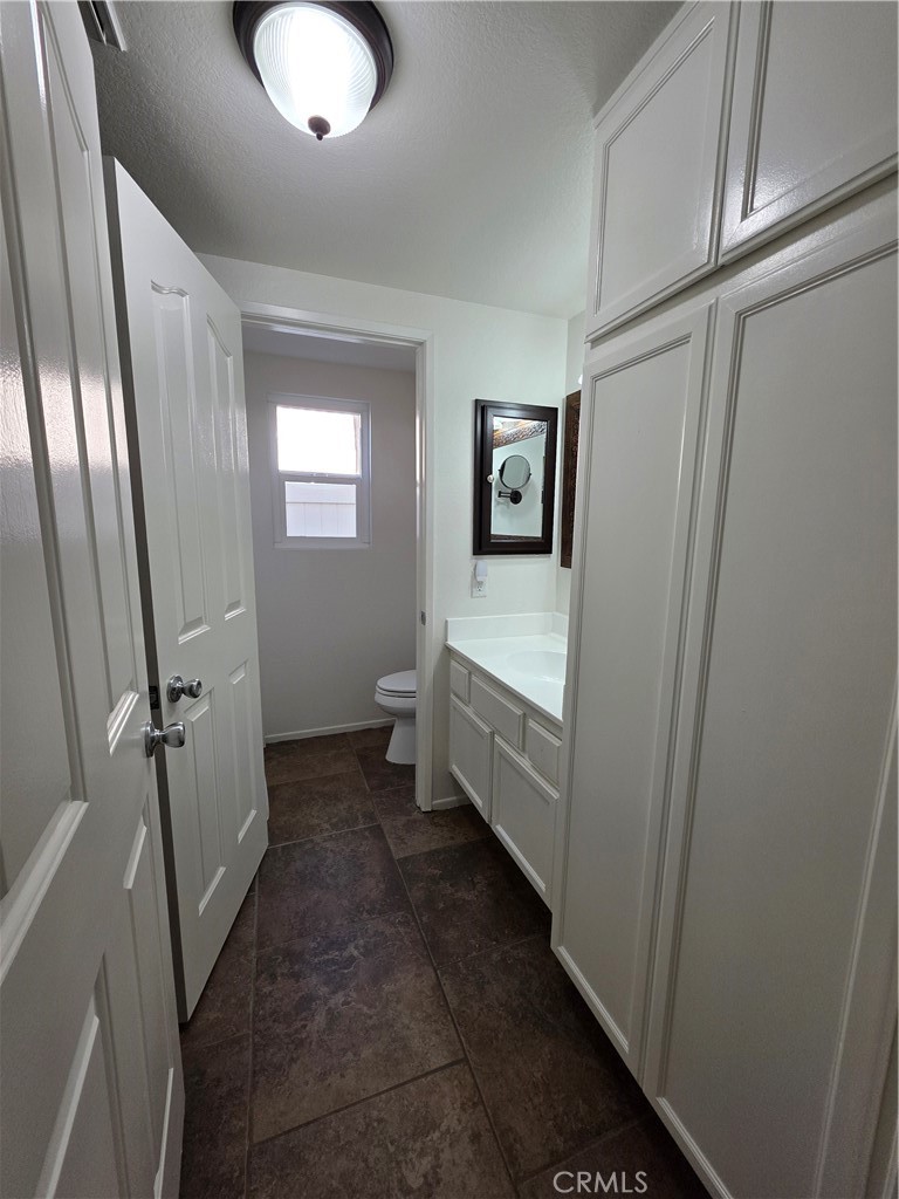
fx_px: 450
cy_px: 600
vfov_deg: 106.2
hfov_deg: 89.9
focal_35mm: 13
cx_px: 450
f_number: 1.9
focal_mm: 2.2
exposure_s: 1/120
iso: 64
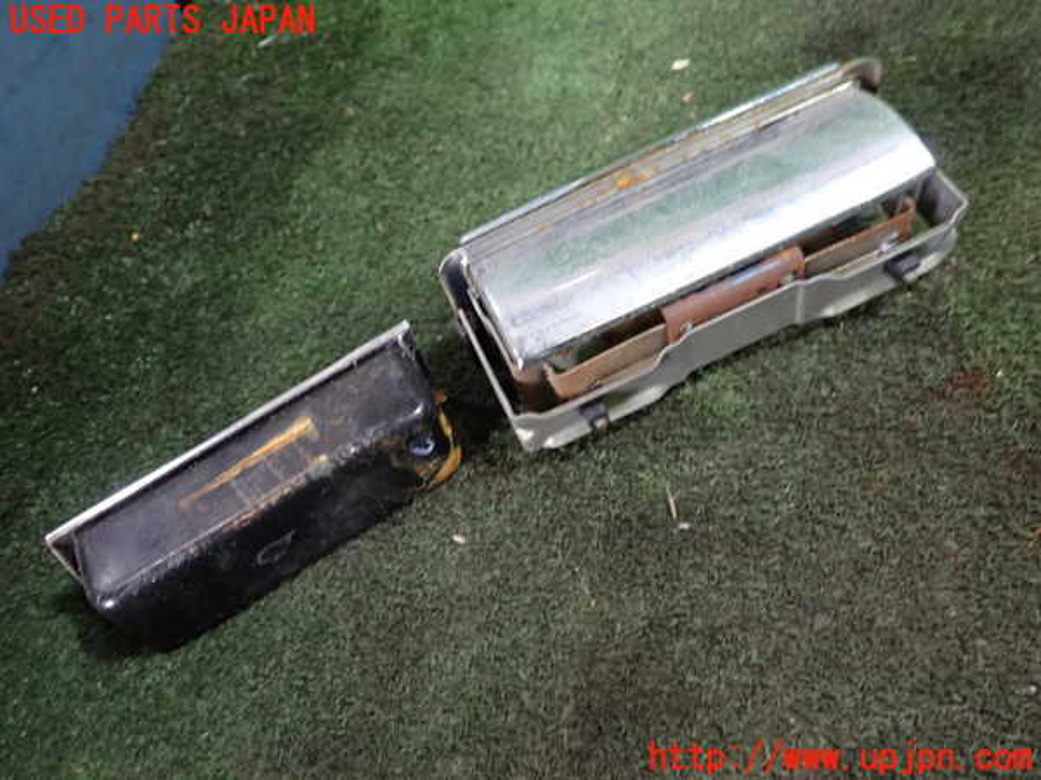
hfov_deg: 60.0
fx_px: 902
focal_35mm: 30
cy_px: 390
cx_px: 520
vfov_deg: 46.8
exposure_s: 1/30
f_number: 2.3
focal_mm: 5.4
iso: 250
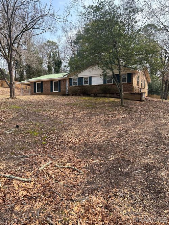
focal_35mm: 26
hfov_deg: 53.0
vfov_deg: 67.3
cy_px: 112
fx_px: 169
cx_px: 84
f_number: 1.5
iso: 50
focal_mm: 5.7
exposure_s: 1/1171
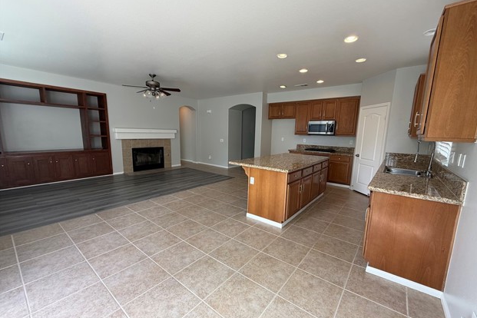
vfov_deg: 77.3
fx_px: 199
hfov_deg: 100.4
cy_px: 164
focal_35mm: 15
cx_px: 244
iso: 100
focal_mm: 2.22
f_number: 2.2
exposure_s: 1/99
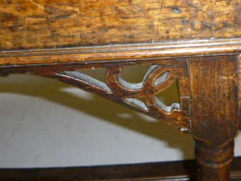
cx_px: 191
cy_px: 57
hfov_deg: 32.4
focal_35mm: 58
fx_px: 404
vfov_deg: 25.1
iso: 100
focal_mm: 5.2
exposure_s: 1/30
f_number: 3.3
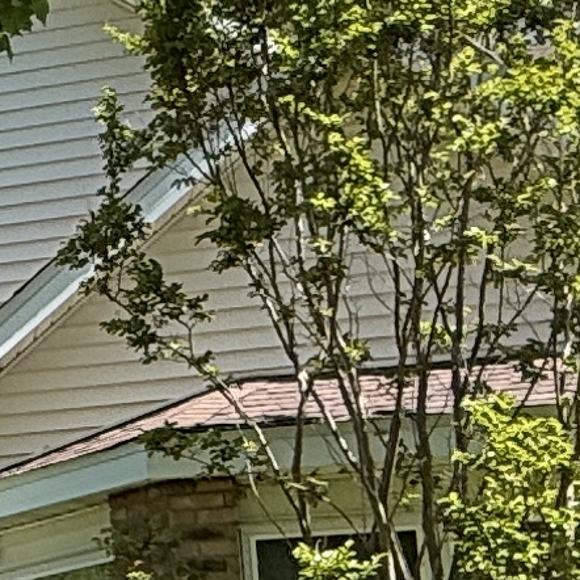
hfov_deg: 12.2
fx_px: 2142
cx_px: -815
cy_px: 638
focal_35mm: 113
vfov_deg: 15.0
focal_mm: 2.22
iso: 64
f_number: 2.2
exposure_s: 1/809
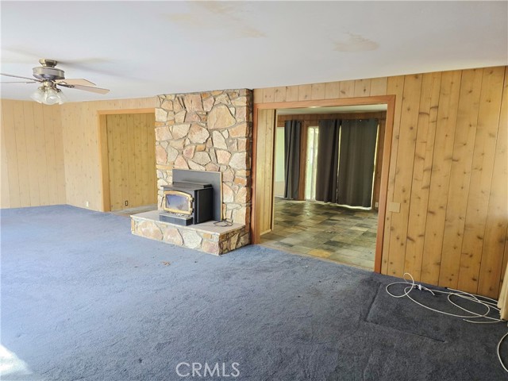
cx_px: 254
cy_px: 190
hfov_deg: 73.9
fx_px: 338
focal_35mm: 23
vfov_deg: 58.9
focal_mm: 6.3
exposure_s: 1/120
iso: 500
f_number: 1.7
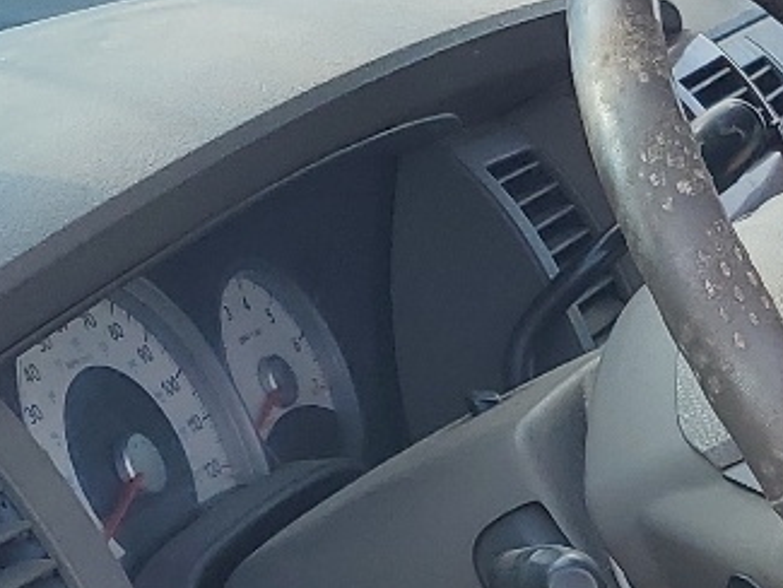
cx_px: 1205
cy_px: 868
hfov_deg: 14.3
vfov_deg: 11.2
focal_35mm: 128
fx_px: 2896
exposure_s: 1/526
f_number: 1.5
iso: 50
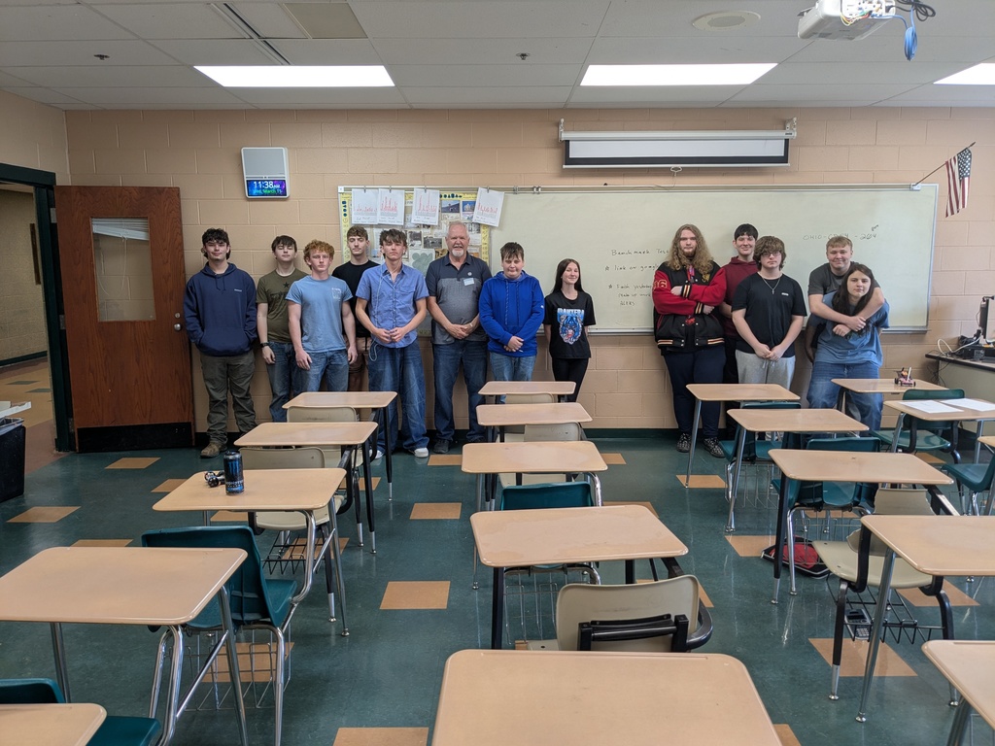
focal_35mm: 27
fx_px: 776
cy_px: 373
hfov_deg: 65.3
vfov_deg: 51.4
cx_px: 498
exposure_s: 1/40
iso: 55
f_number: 1.73
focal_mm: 4.38
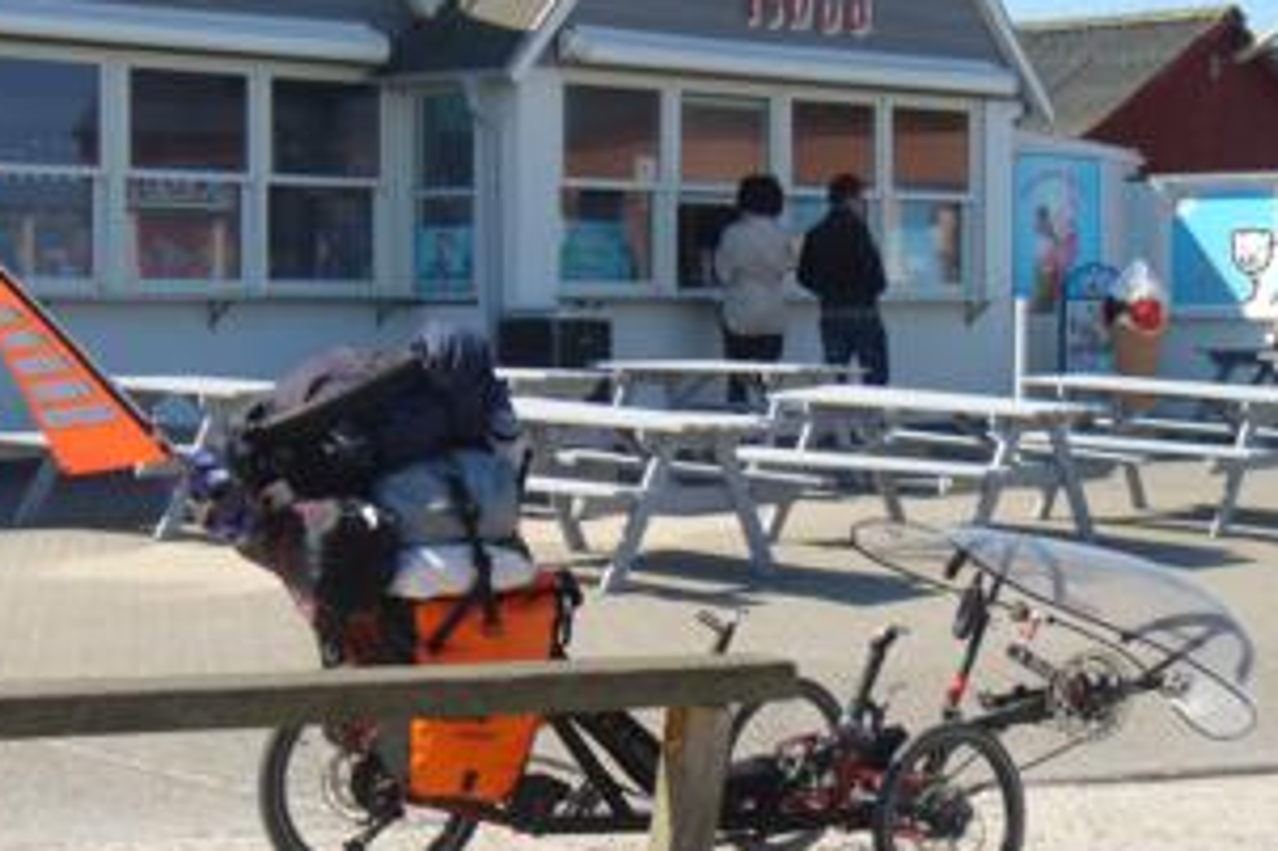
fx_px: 3619
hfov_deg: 20.0
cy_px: 362
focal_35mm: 102
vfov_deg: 13.4
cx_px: 605
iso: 64
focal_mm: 12.8
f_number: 6.6
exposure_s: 1/200
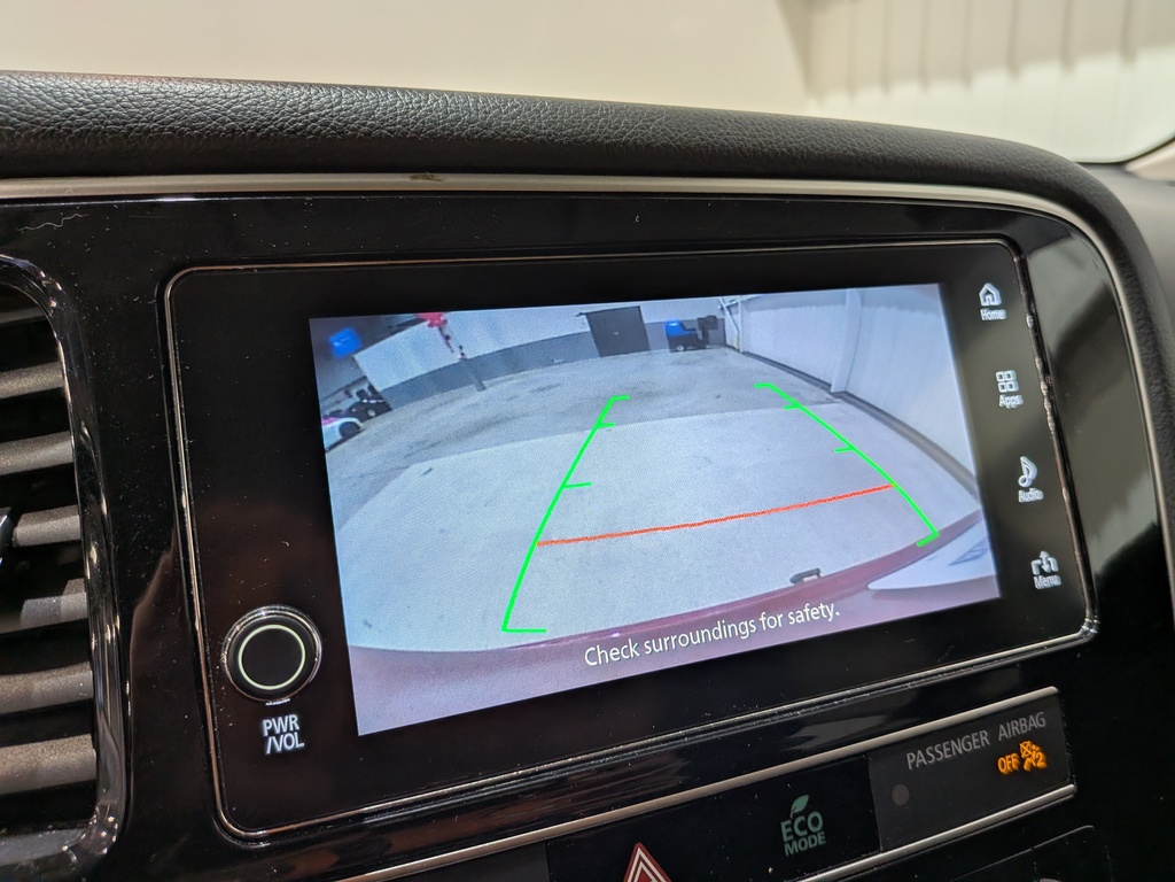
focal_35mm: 24
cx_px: 588
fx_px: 815
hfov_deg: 71.6
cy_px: 441
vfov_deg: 56.8
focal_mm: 4.53
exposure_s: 1/106
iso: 31
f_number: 1.7
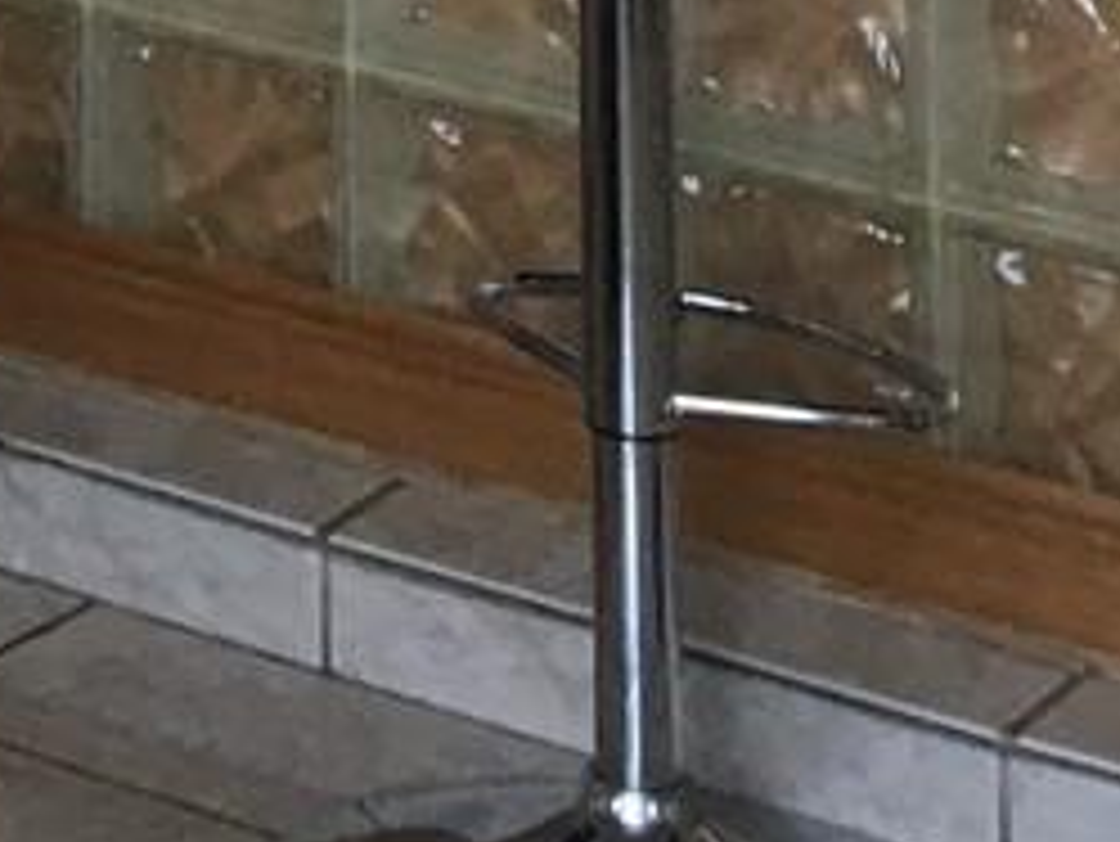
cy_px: -1842
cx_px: -1363
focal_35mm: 186
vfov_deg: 7.0
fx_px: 6021
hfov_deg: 9.7
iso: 25
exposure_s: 1/15
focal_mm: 4.15
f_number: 2.2
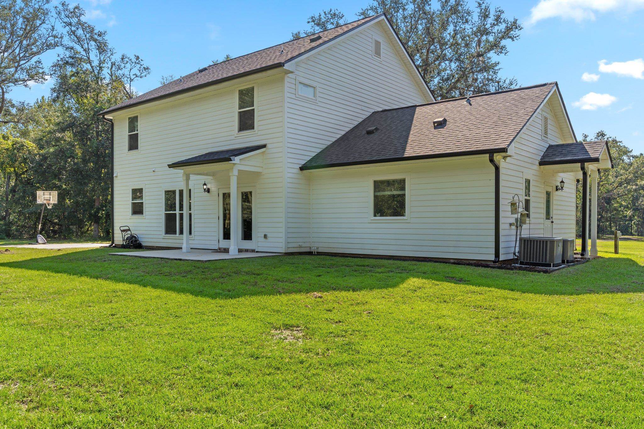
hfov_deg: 65.5
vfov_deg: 46.4
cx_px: 322
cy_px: 214
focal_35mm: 28
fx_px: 501
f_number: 9
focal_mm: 28
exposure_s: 1/13
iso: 100
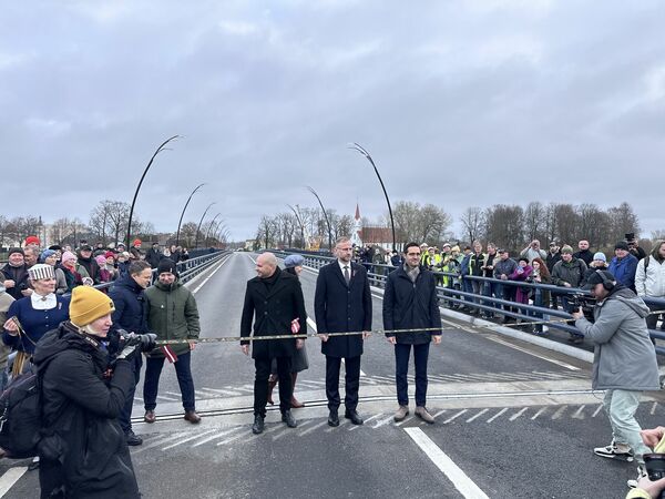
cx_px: 332
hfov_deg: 71.6
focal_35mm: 24
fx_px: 461
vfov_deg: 56.8
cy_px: 250
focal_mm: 6.86
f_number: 1.78
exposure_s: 1/927
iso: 80
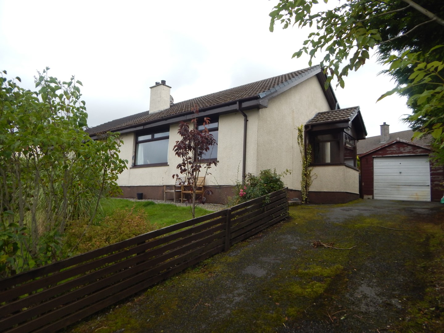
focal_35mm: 22
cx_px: 222
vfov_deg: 61.1
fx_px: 282
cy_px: 166
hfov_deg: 76.4
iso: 125
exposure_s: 1/320
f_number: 3
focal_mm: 4
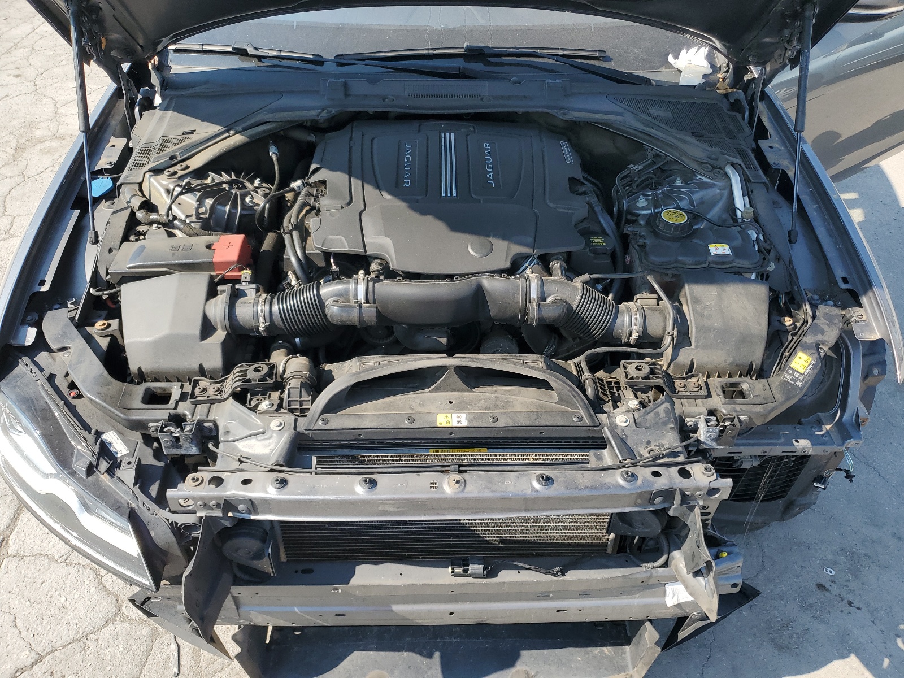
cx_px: 452
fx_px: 679
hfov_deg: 67.3
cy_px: 339
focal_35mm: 26
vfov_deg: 53.1
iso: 50
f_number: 1.5
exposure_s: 1/1111
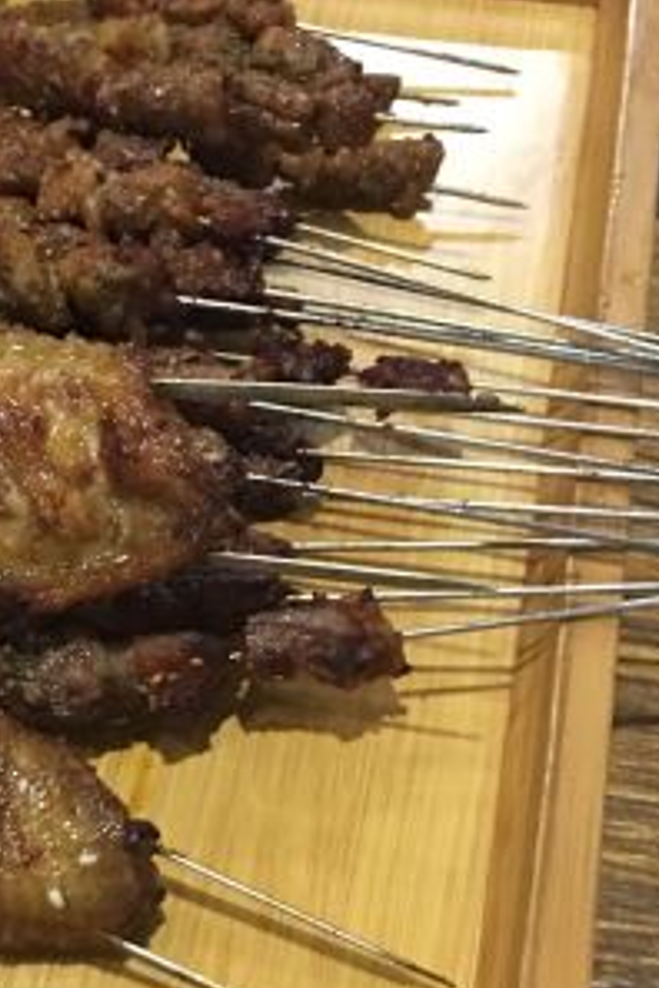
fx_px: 1949
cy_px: 788
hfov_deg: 18.7
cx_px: 12
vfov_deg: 27.9
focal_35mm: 71
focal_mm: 4.15
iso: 100
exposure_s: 1/4
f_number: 2.2
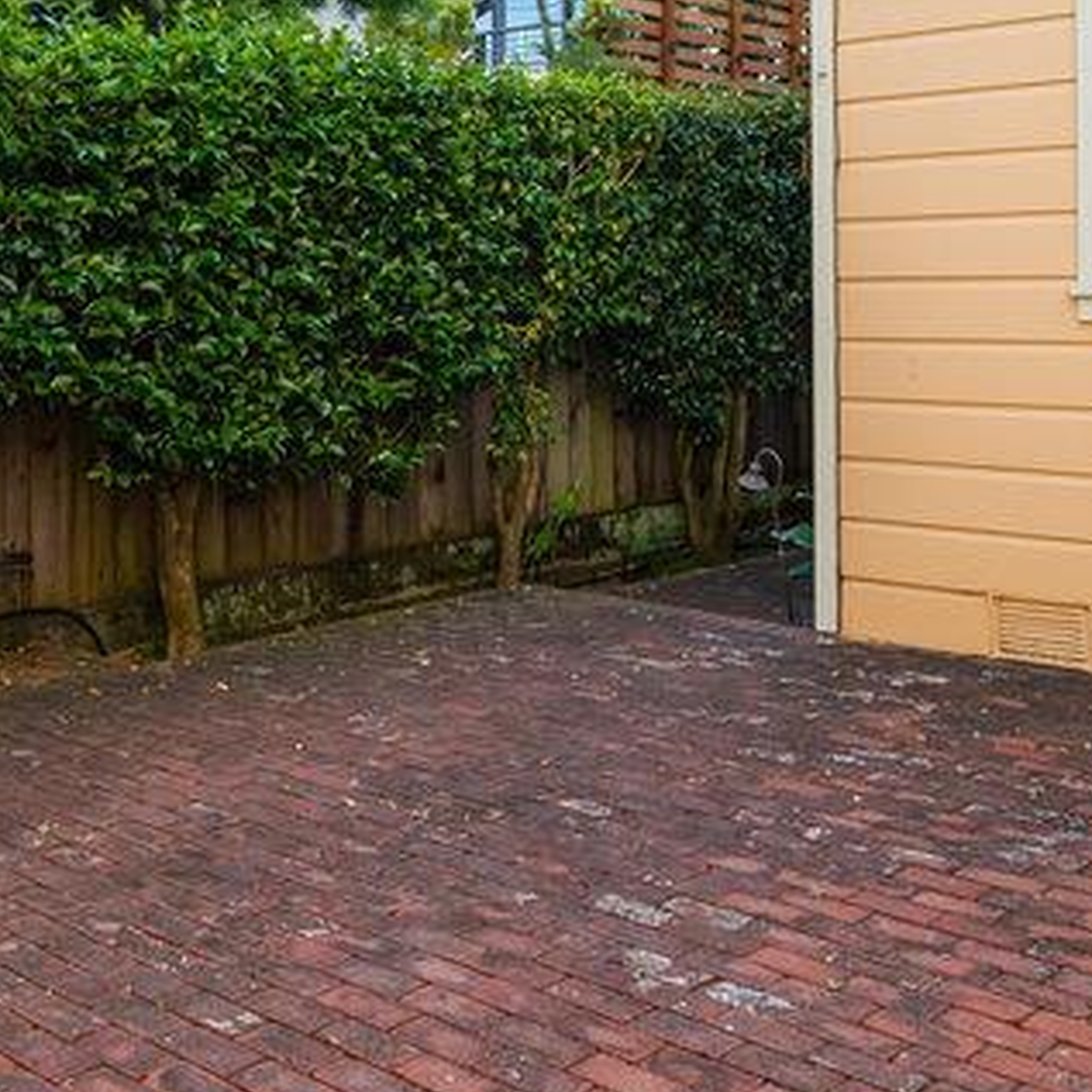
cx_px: 510
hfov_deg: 37.5
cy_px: 255
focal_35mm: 45
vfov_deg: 36.5
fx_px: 1606
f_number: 5.6
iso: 400
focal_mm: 14
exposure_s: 1/320
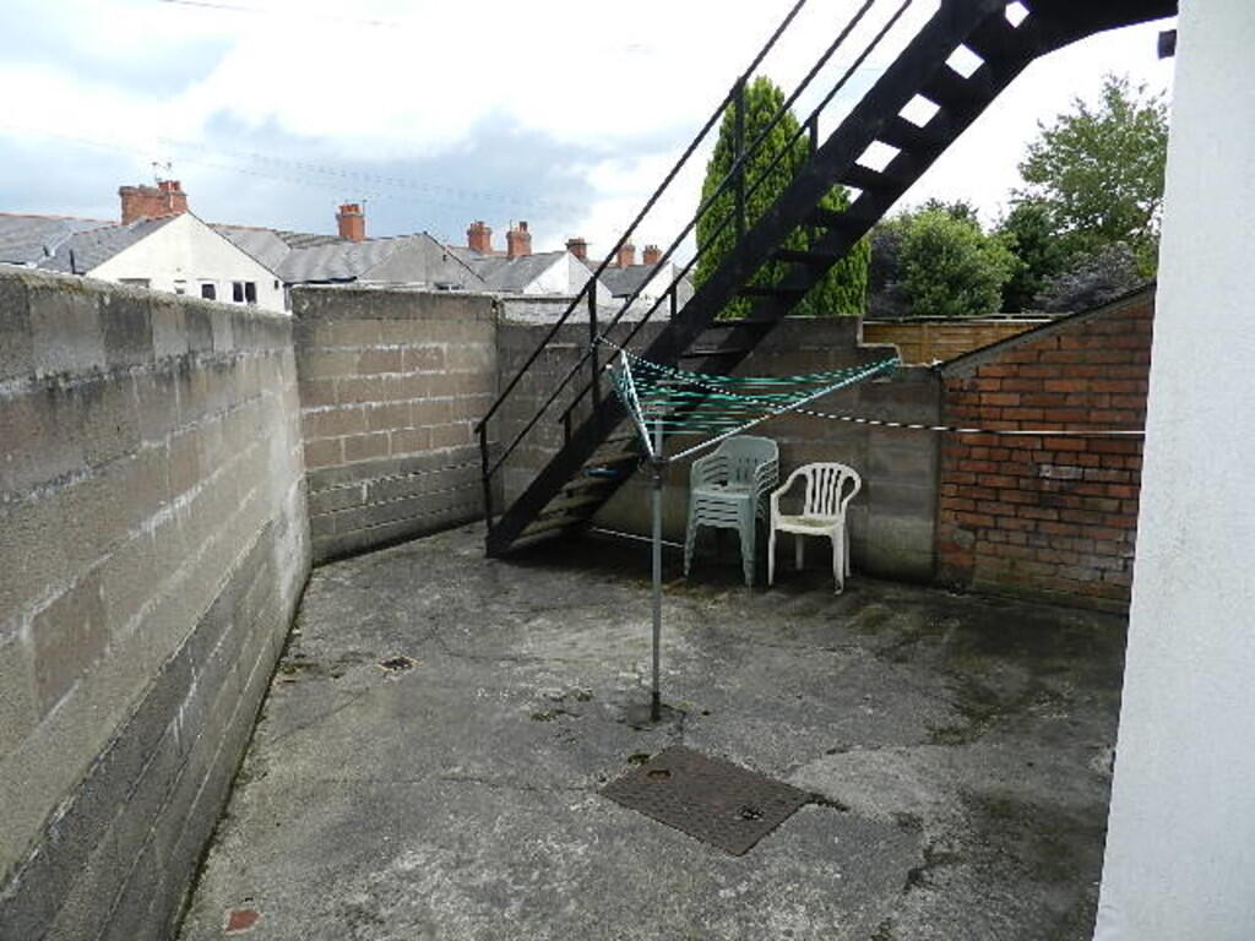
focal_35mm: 23
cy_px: 470
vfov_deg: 58.9
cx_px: 628
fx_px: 834
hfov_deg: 73.9
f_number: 3.4
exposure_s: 1/640
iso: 180
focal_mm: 4
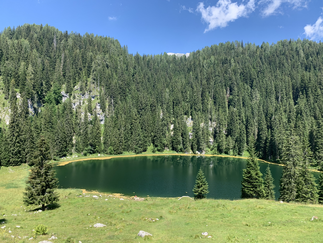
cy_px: 122
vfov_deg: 53.1
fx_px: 243
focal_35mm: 26
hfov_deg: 67.3
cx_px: 162
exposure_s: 1/442
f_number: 1.8
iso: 25
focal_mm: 4.25
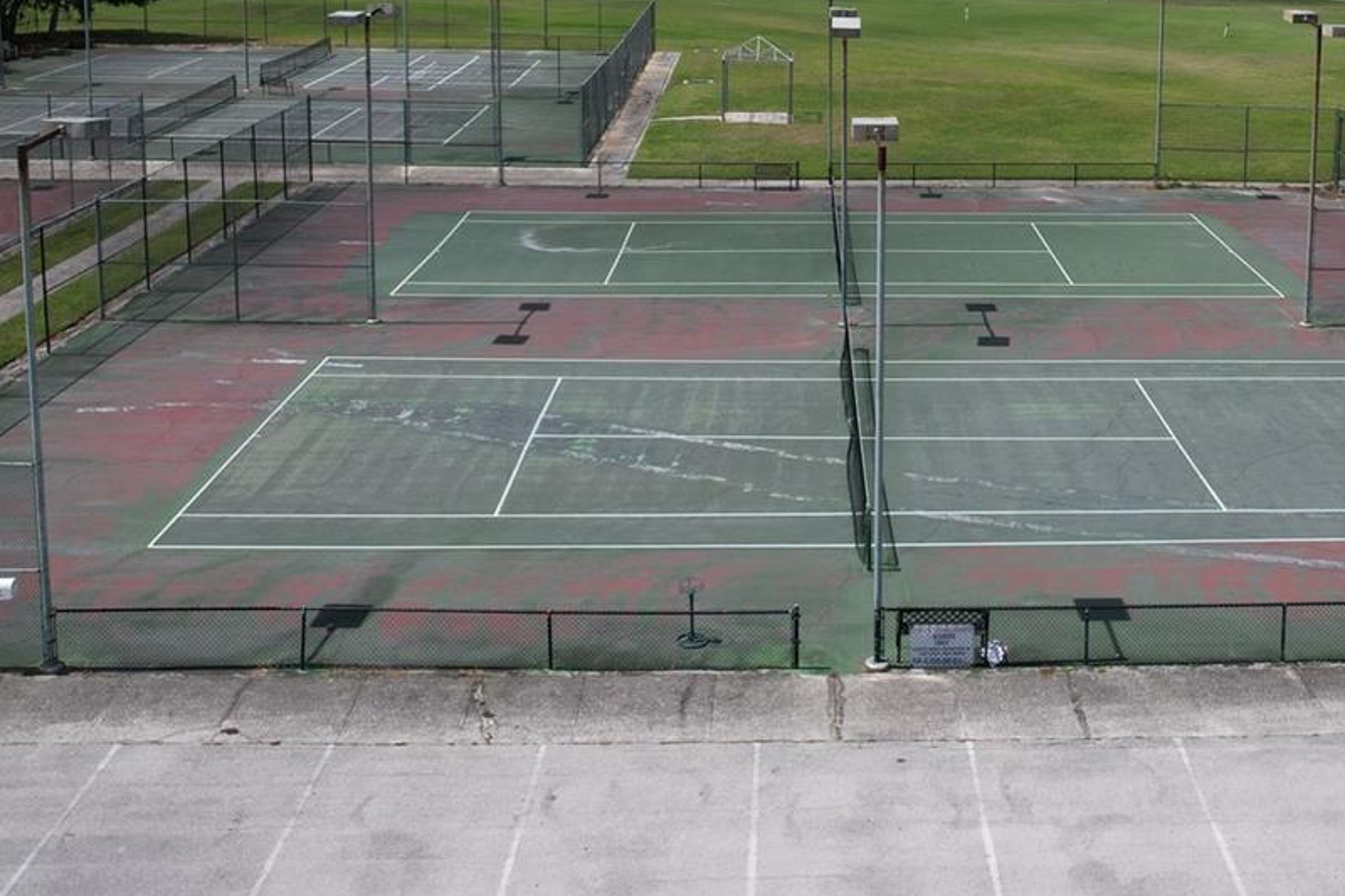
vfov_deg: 29.1
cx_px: 847
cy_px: 72
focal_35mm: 44
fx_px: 1643
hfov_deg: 44.1
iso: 100
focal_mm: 8.38
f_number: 2.8
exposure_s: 1/3000
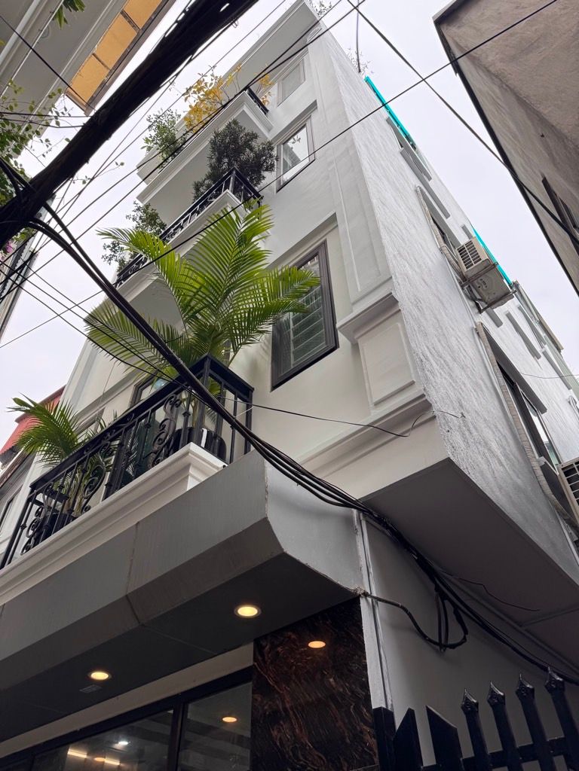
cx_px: 290
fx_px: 535
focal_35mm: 24
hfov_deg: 56.8
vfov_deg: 71.6
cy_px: 386
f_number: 1.78
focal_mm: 6.76
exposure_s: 1/1238
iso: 80
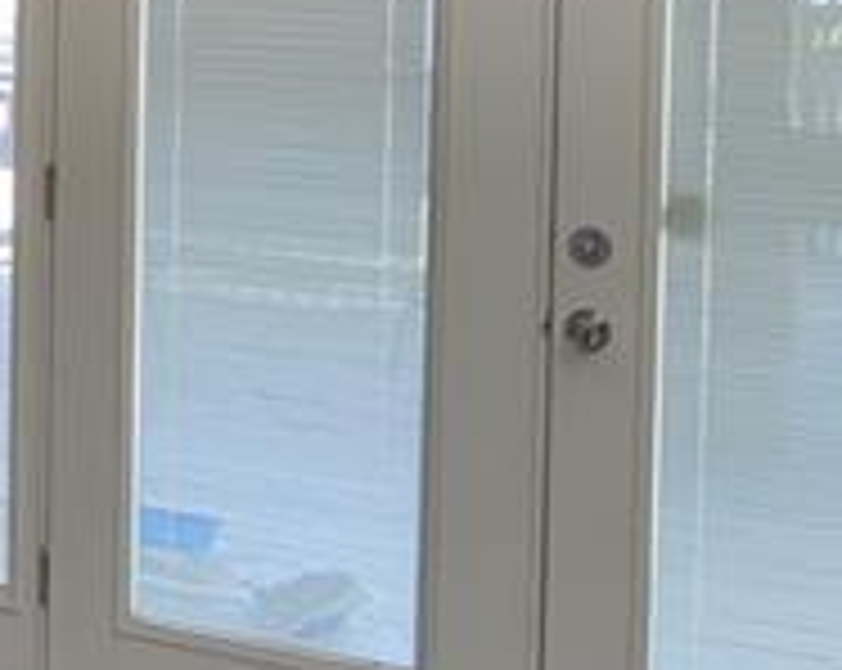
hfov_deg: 17.6
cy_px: 4
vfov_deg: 15.5
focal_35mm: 97
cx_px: -455
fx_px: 2413
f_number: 1.8
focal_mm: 3
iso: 64
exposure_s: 1/120
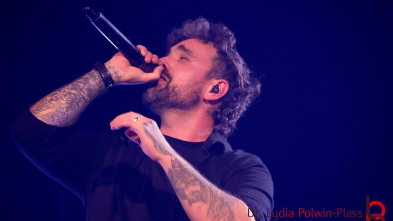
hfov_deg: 9.3
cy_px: 126
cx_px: 196
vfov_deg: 5.2
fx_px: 2423
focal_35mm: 233
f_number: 5.6
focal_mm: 147
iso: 6400
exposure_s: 1/100
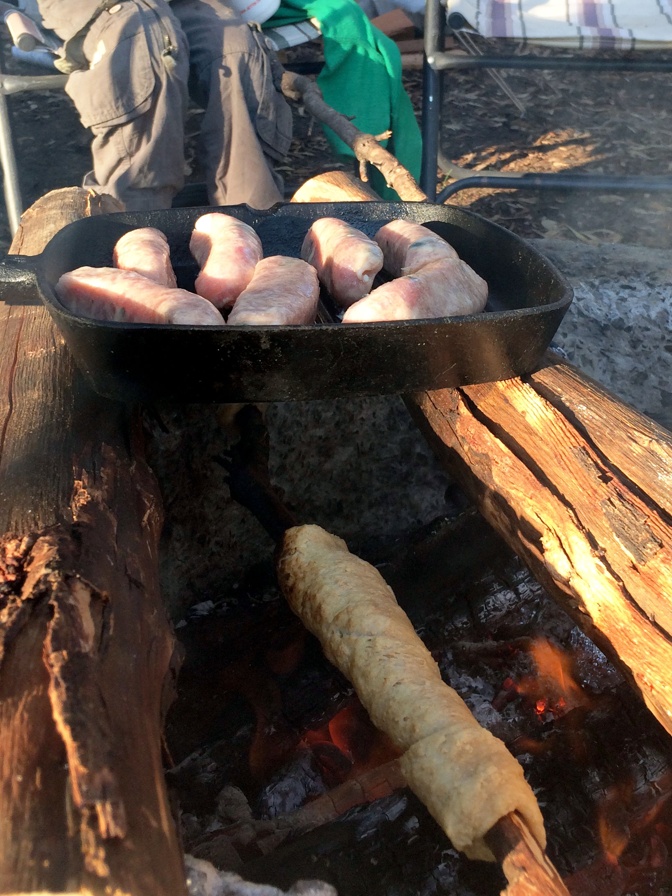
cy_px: 276
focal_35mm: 43
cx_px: 379
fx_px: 1113
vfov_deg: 43.0
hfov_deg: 33.6
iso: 32
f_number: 2.2
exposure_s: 1/121
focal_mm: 4.15
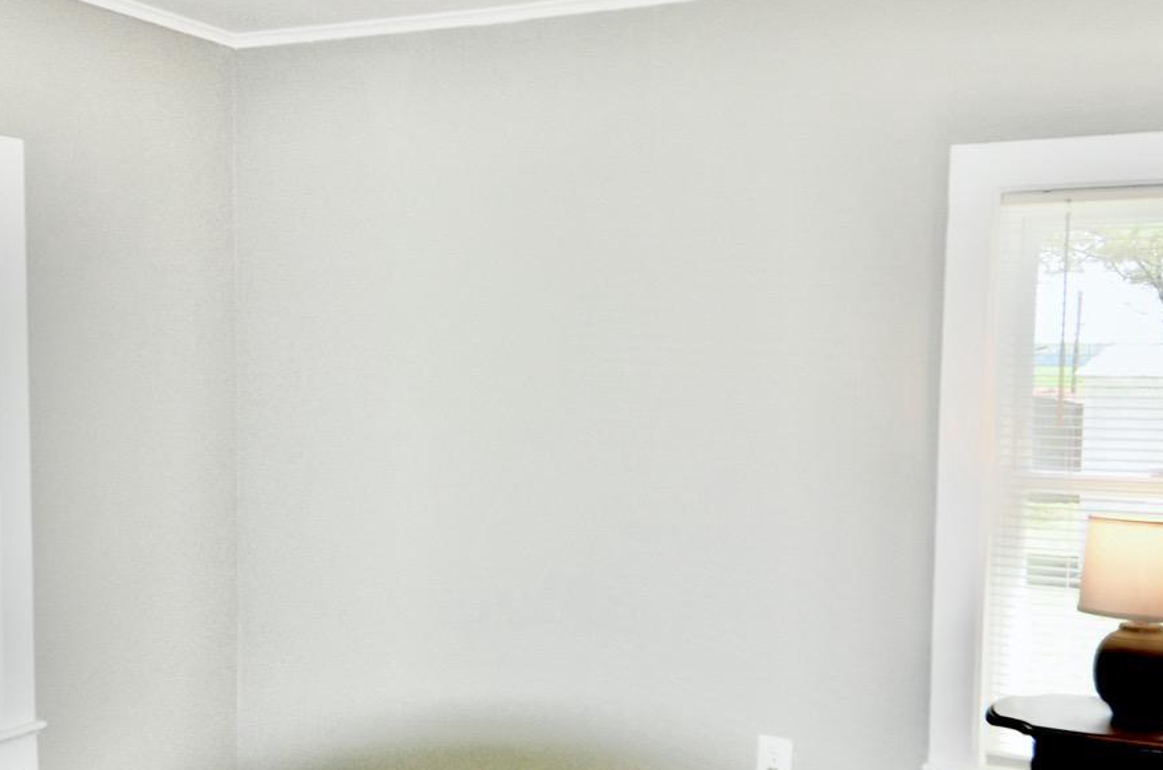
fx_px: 1354
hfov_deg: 46.3
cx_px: 470
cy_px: 469
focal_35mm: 42
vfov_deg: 31.6
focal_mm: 12
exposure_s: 1/125
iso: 220
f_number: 4
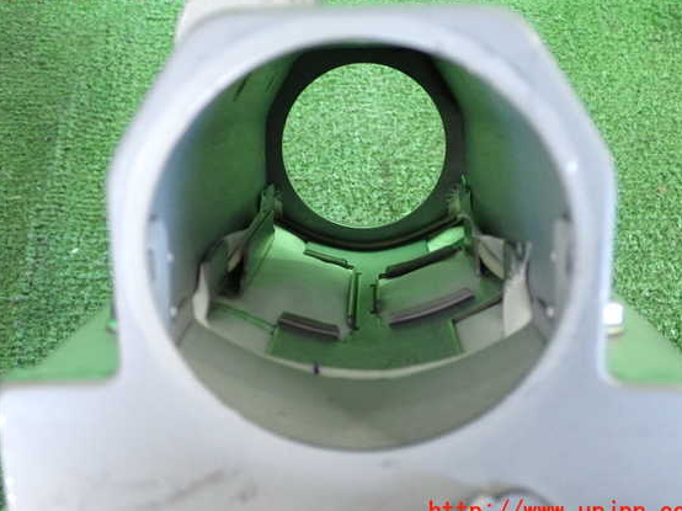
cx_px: 337
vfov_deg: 36.8
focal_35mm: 39
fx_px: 768
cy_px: 251
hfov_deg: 47.9
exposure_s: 1/125
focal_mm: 6.37
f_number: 2.5
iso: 1000
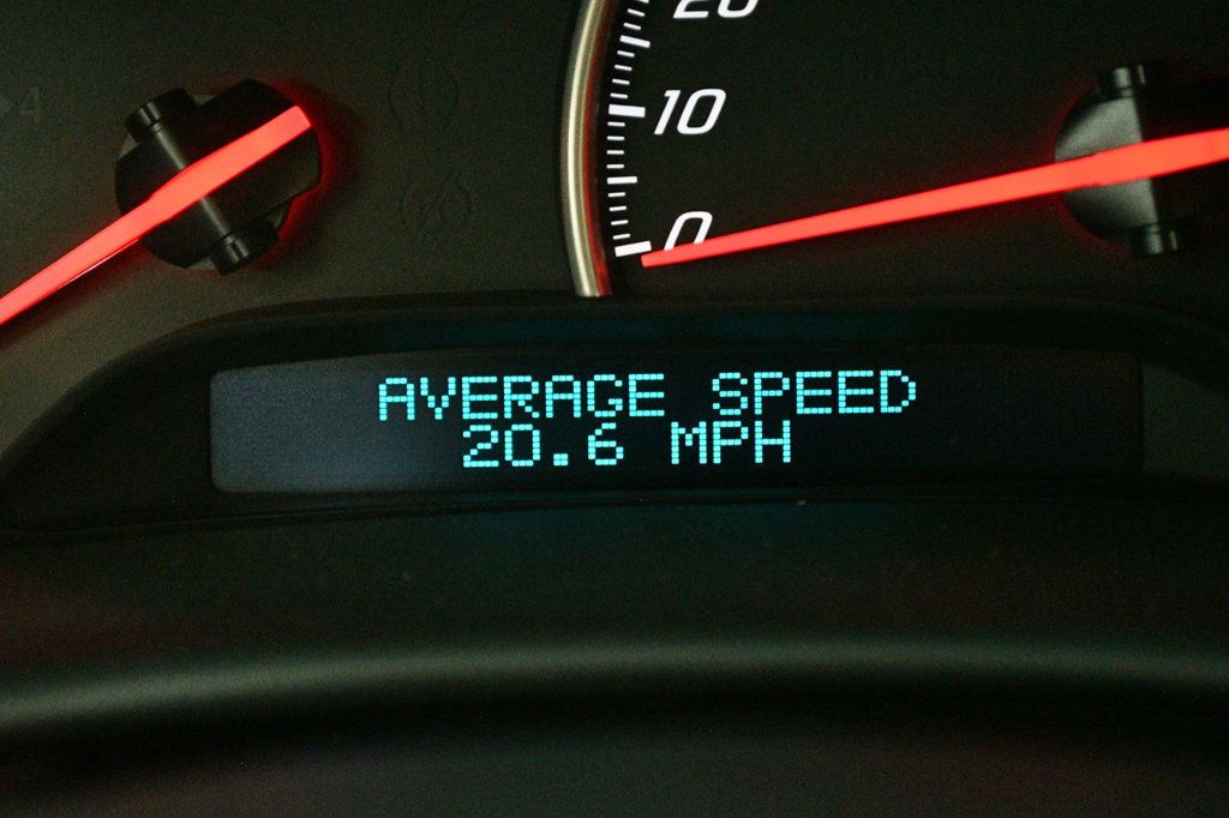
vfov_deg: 16.6
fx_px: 2798
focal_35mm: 82
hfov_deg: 24.8
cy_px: 409
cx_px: 614
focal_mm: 55
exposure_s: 1/50
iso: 12800
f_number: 5.6
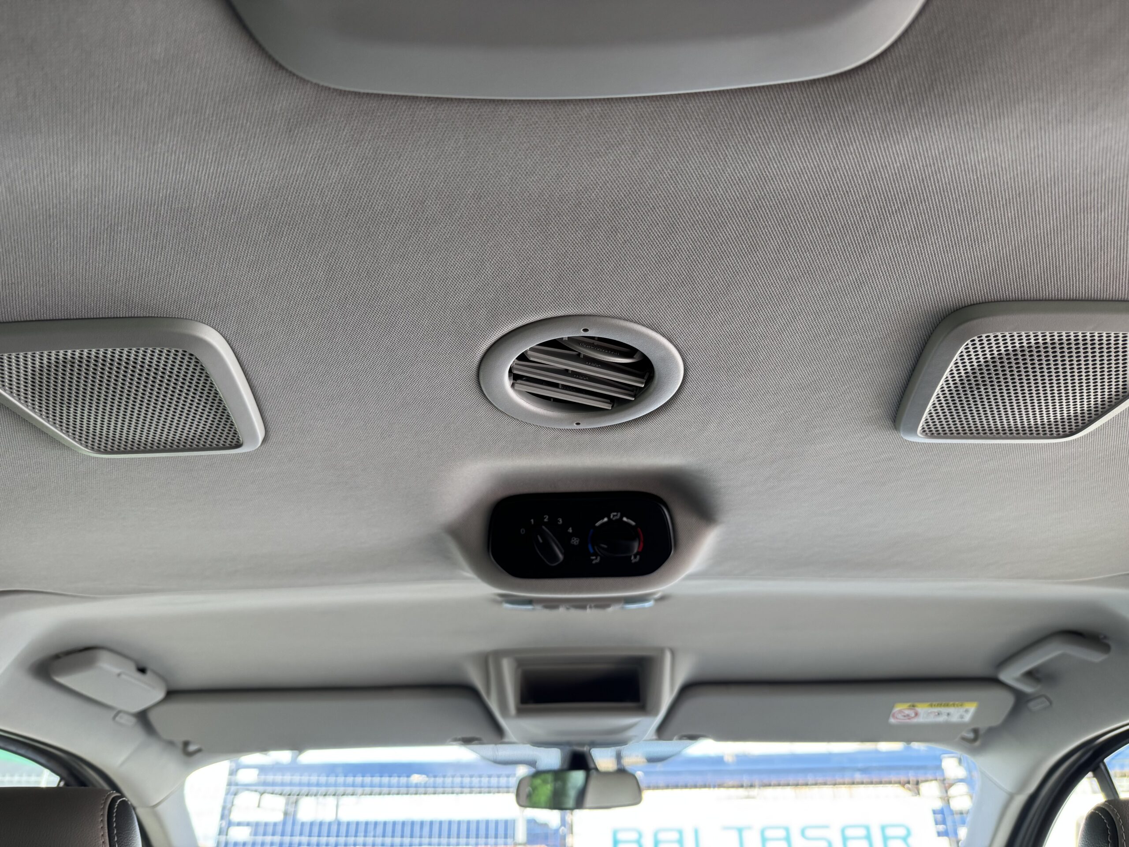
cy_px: 424
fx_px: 783
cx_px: 564
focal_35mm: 24
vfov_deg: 56.8
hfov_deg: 71.6
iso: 200
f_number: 1.78
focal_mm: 6.76
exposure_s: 1/121
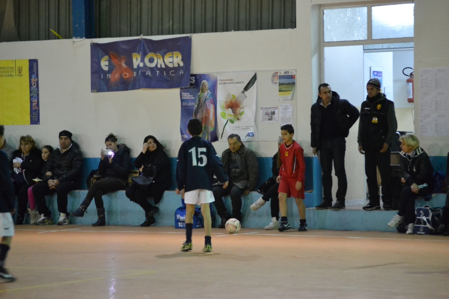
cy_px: 150
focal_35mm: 150
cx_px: 224
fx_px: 1871
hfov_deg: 13.7
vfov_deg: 9.2
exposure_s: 1/40
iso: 3200
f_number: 4.5
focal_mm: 100
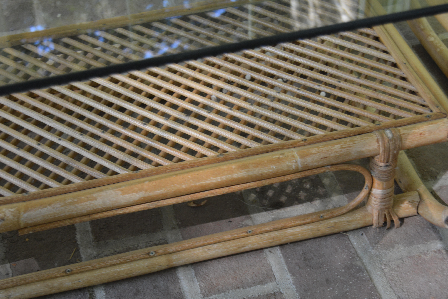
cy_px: 173
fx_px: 921
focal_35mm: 74
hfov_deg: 27.3
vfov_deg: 18.4
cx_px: 253
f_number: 5
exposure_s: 1/60
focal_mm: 42
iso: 560
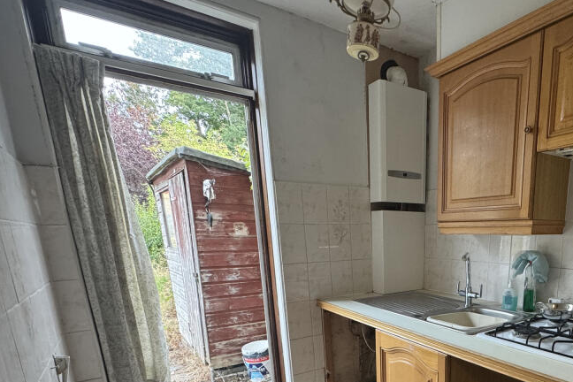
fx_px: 366
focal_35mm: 23
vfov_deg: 50.9
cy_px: 317
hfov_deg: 72.3
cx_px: 409
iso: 250
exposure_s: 1/100
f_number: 2.2
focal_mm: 2.22
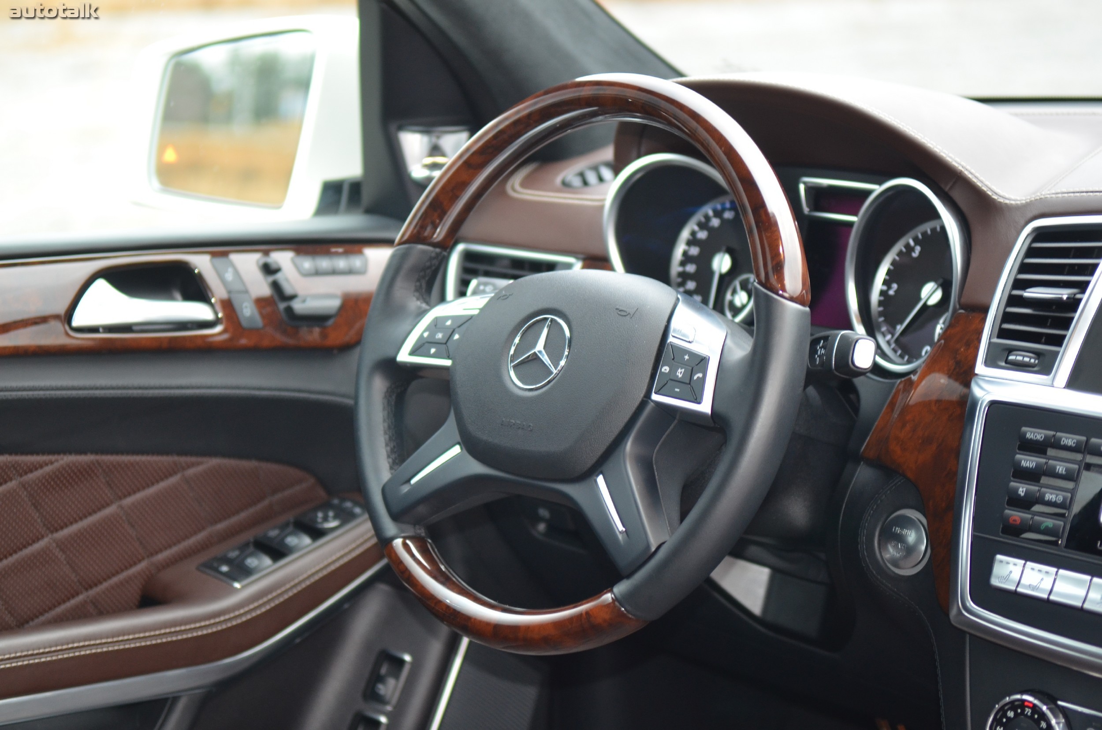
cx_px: 551
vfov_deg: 16.5
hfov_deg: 24.7
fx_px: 2520
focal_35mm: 82
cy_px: 365
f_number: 2.8
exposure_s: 1/60
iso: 560
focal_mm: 55
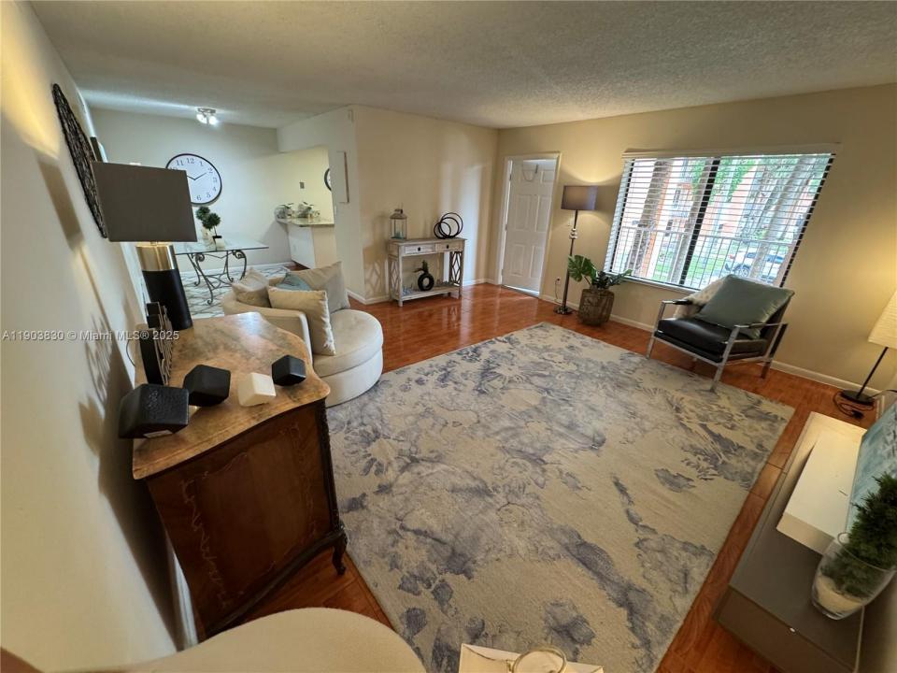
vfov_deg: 85.7
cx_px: 448
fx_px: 363
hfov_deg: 102.1
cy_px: 336
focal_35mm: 14
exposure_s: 1/60
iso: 250
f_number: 2.2
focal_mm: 2.22
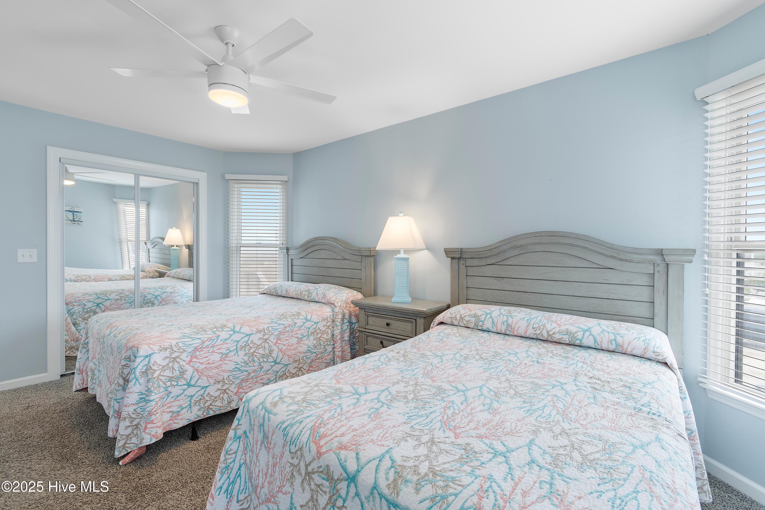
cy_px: 255
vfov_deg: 77.3
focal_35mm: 15
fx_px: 319
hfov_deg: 100.4
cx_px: 382
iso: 100
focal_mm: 10
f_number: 4.5
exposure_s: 1/8
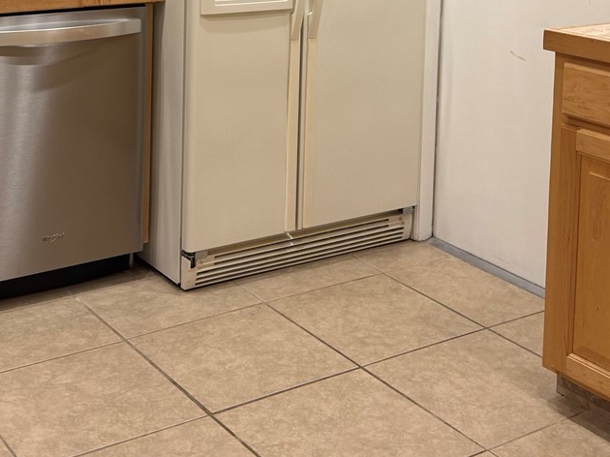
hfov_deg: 31.7
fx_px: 1075
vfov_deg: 22.7
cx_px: 269
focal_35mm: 61
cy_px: -34
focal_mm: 6.76
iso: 160
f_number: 1.78
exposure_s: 1/120
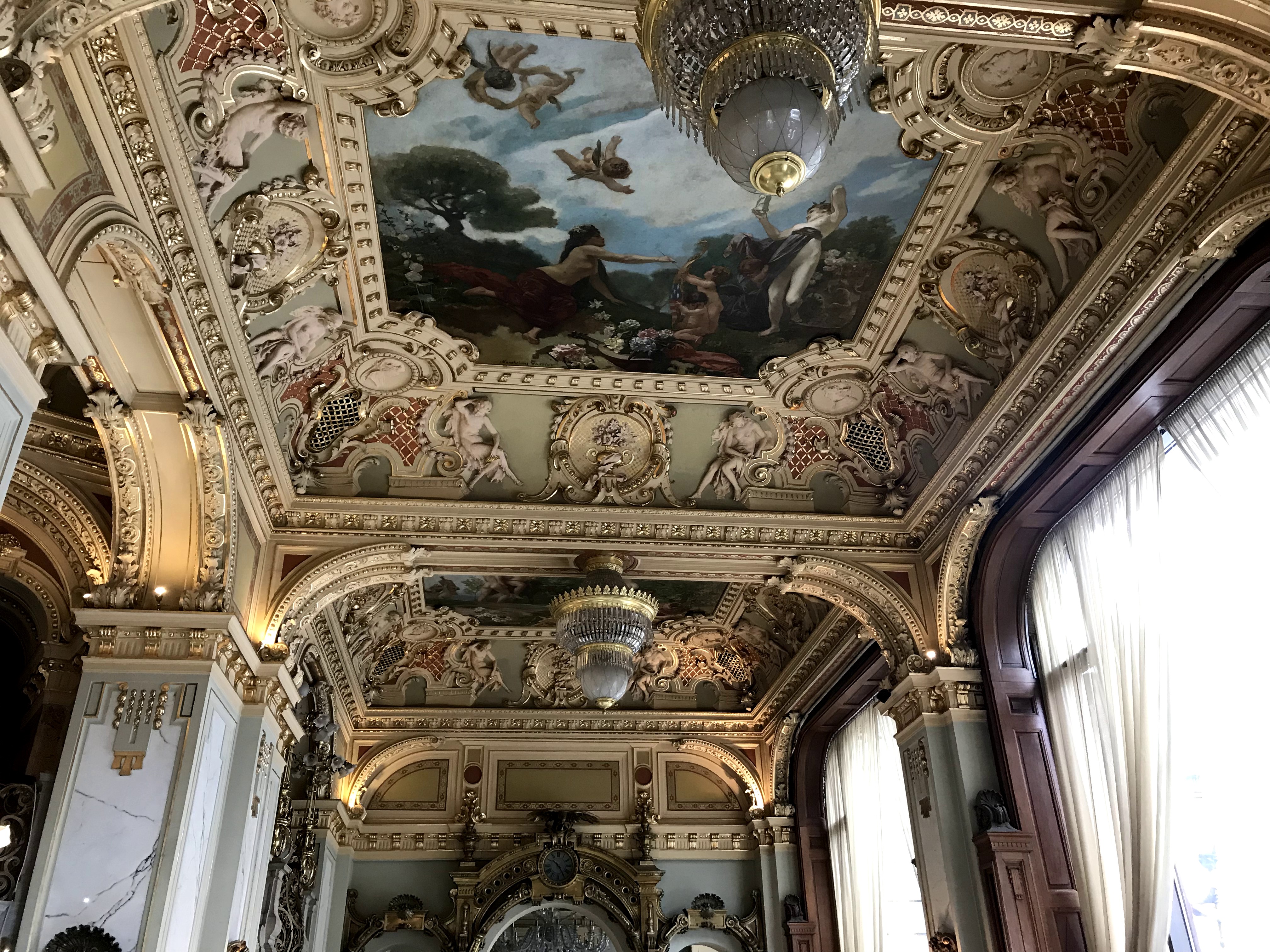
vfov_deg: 49.7
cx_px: 635
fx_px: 1027
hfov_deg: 63.4
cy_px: 476
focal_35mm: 28
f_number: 1.8
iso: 50
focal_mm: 3.99
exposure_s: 1/17
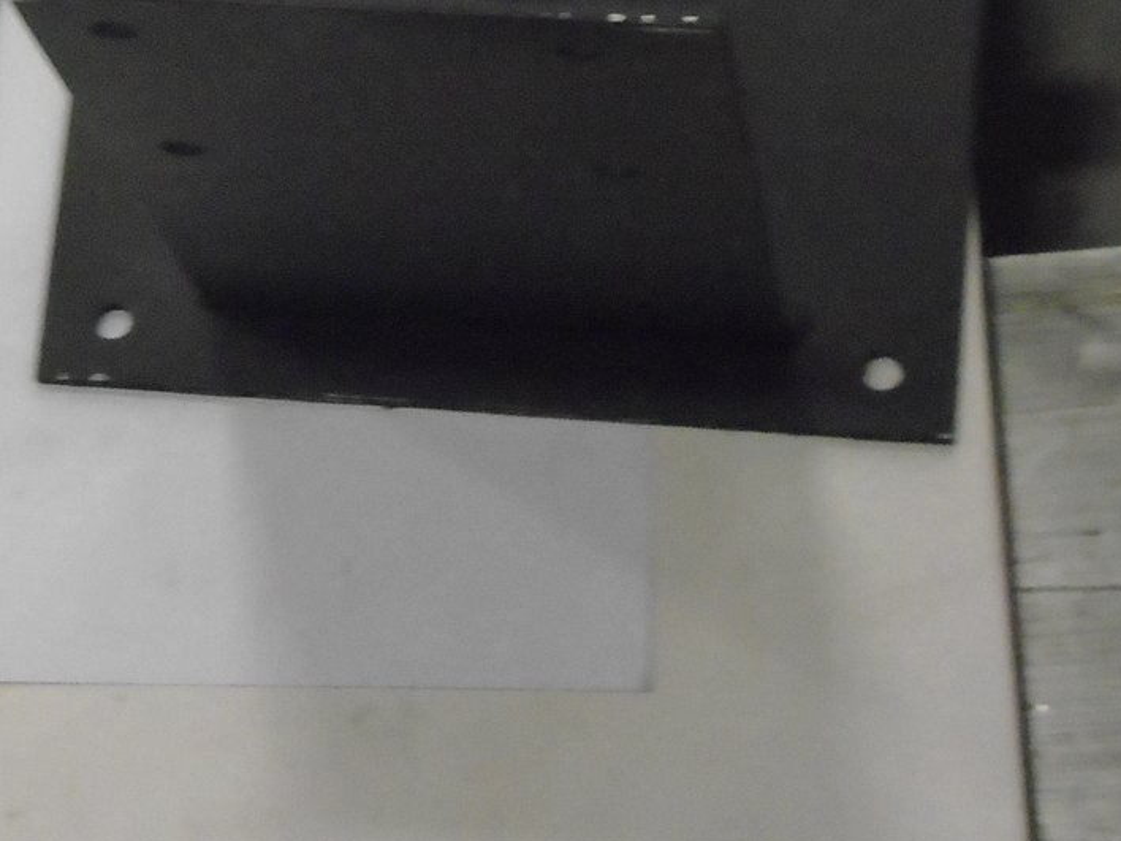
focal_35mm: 131
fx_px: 4242
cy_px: -51
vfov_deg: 11.2
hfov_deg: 14.9
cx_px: 139
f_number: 4.9
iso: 800
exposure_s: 1/25
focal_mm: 10.2
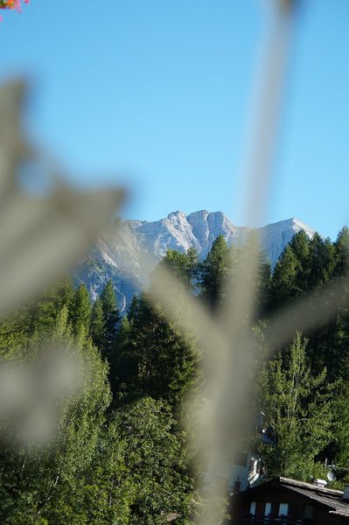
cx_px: 174
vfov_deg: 17.1
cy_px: 262
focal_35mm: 120
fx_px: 1748
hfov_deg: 11.4
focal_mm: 80
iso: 100
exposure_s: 1/320
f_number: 4.5
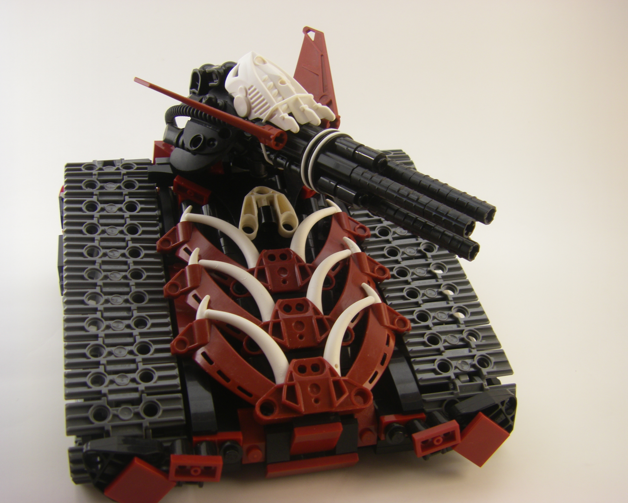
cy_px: 252
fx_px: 743
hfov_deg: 45.8
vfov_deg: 37.3
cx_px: 312
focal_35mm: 40
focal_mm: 6.3
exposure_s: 1/80
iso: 64
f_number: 3.5
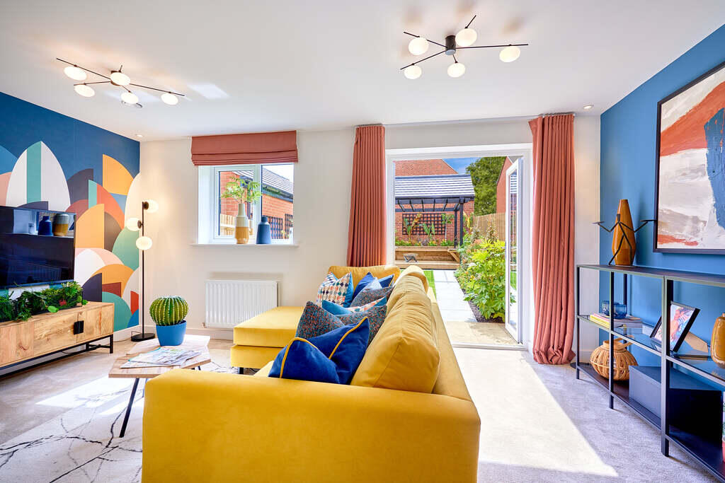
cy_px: 242
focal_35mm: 16
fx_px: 322
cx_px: 362
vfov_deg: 73.8
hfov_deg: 96.7
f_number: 10
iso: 100
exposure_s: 1/15
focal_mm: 16
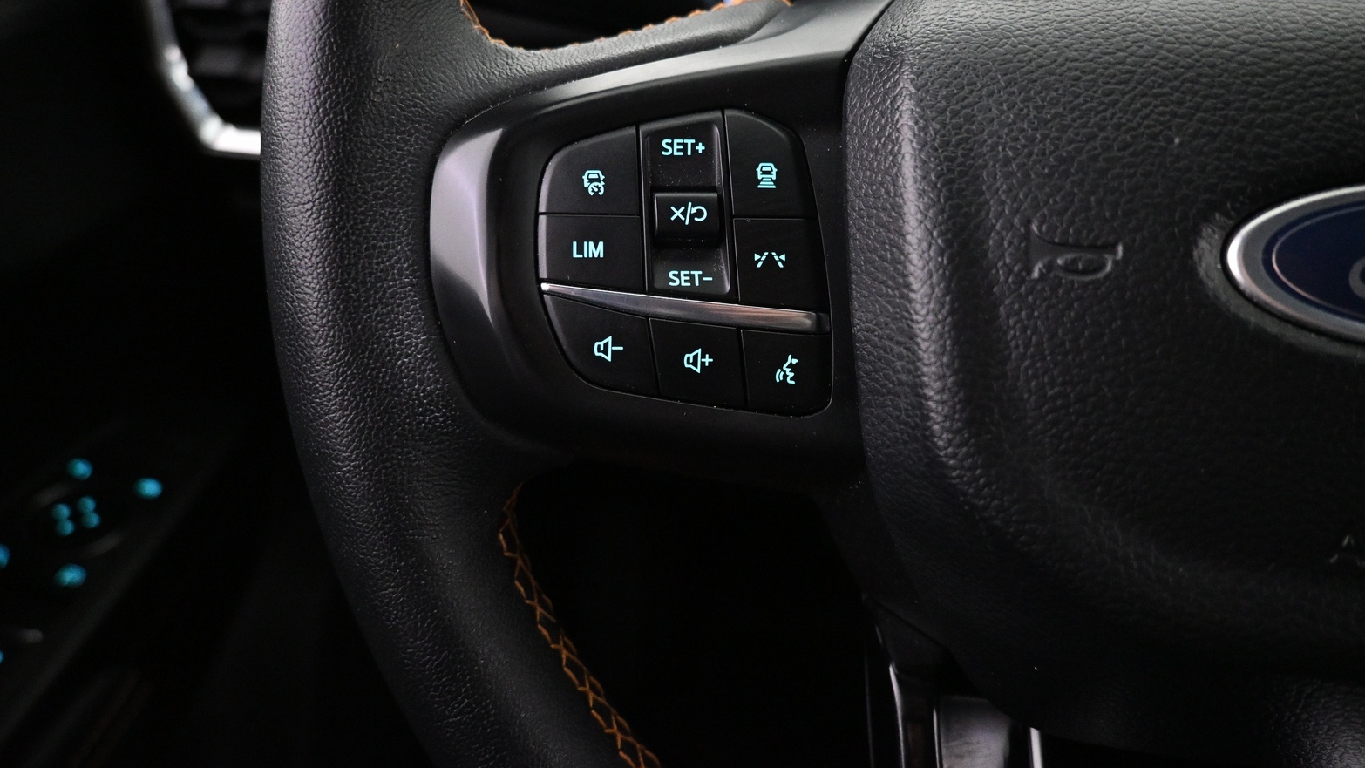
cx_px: 702
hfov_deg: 71.9
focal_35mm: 26
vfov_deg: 44.1
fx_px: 941
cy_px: 298
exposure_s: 1/50
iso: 4000
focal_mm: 16
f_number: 3.5
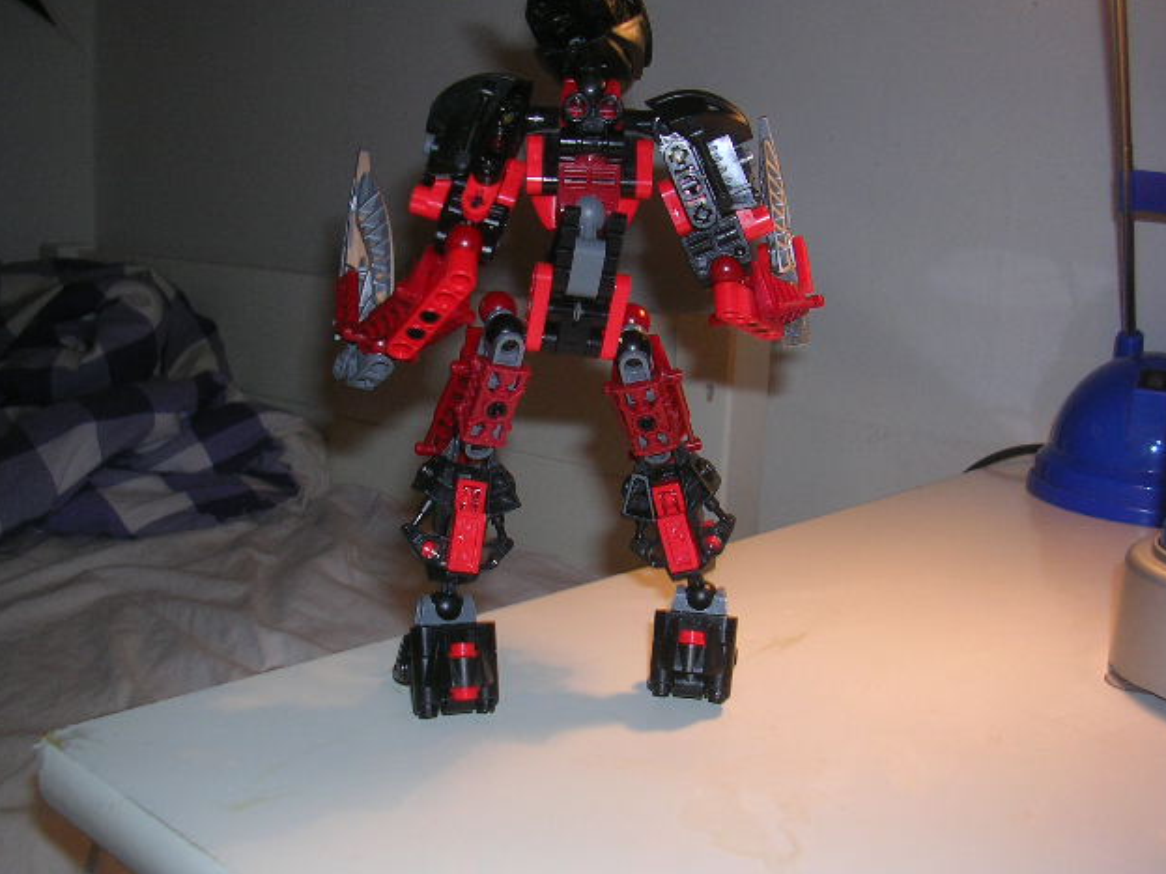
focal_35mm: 39
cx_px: 587
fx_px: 1314
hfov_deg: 47.9
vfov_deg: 36.8
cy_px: 441
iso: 50
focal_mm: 5.8
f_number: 2.8
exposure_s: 1/60.1
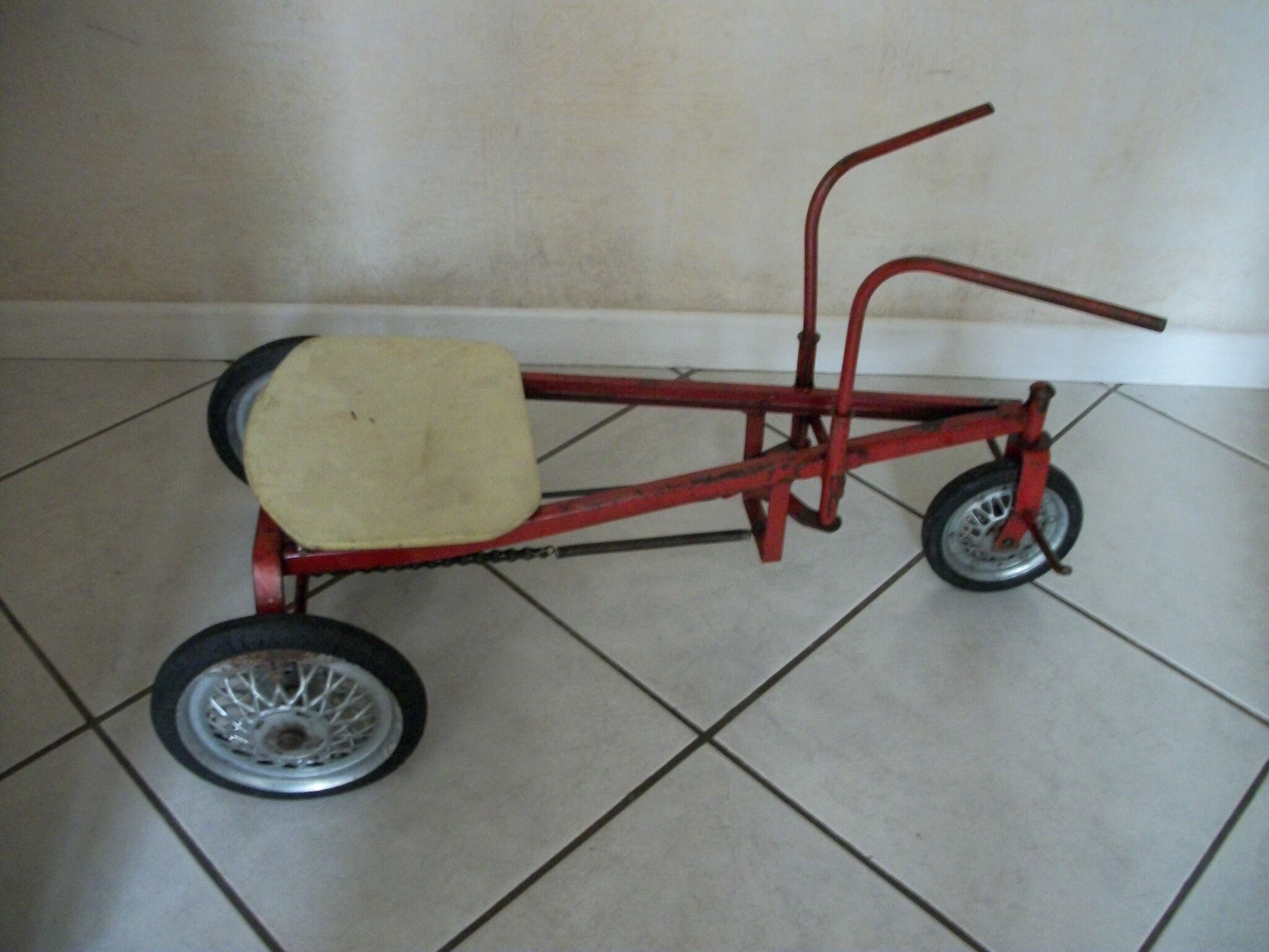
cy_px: 476
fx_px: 1173
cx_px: 634
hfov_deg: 56.8
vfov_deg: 44.2
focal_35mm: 32
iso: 250
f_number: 2.9
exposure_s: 1/8
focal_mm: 5.7
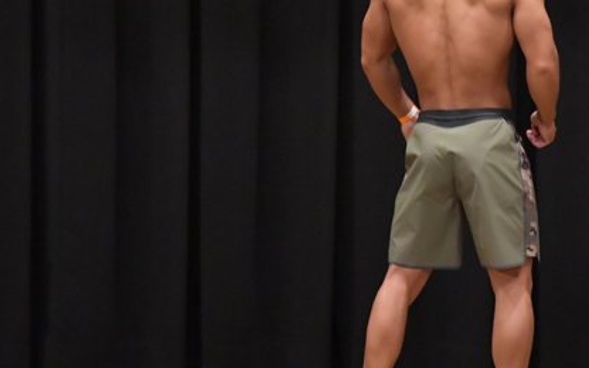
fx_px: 7320
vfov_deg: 2.9
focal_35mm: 456
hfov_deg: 4.6
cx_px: 433
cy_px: 139
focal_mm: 160
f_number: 5.6
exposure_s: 1/400
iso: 6400
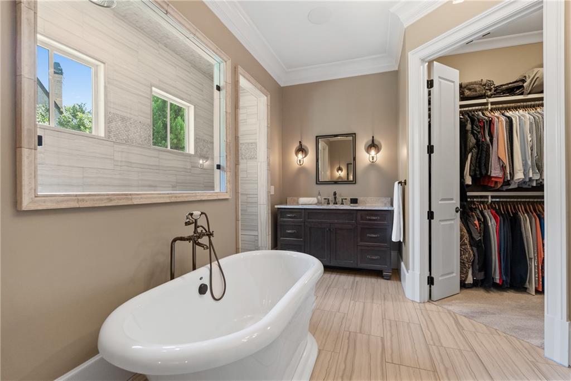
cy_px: 190
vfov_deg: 73.7
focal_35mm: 16
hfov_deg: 96.8
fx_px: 254
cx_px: 286
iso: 1250
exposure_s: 1/25
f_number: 6.3
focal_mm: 16
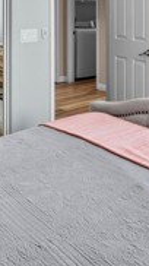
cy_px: 17
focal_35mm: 48
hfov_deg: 24.0
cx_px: 139
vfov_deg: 39.2
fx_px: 338
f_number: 9
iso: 250
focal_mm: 13
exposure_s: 1/2.5
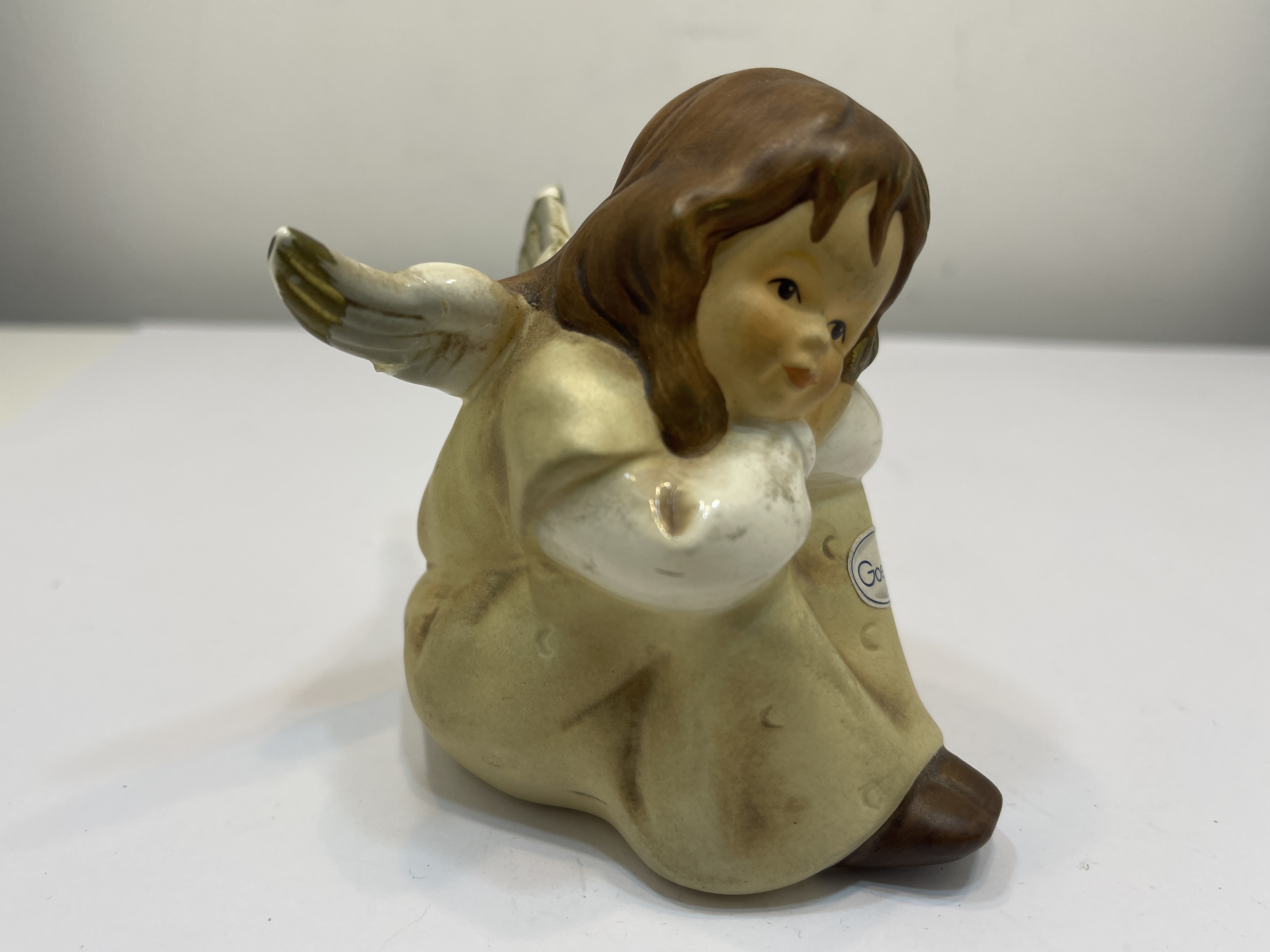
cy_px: 474
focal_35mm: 28
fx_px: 1027
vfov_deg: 49.7
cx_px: 581
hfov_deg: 63.3
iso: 32
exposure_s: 1/286
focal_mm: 5.1
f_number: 1.6
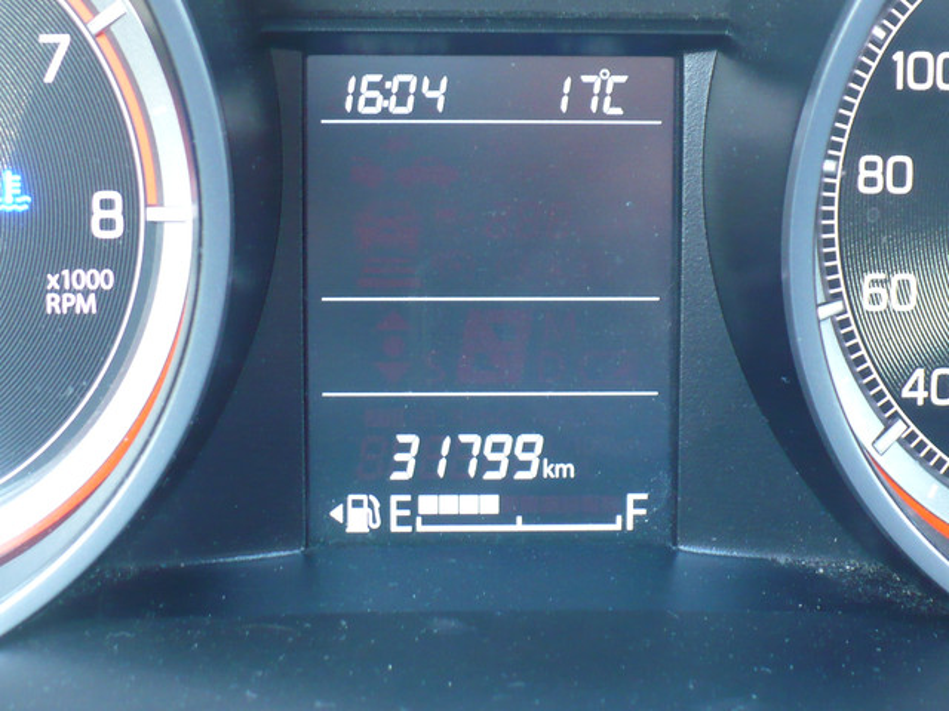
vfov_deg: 20.7
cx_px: 474
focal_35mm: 71
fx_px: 1946
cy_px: 356
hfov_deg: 27.4
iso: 200
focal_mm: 7.9
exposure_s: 1/8
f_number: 3
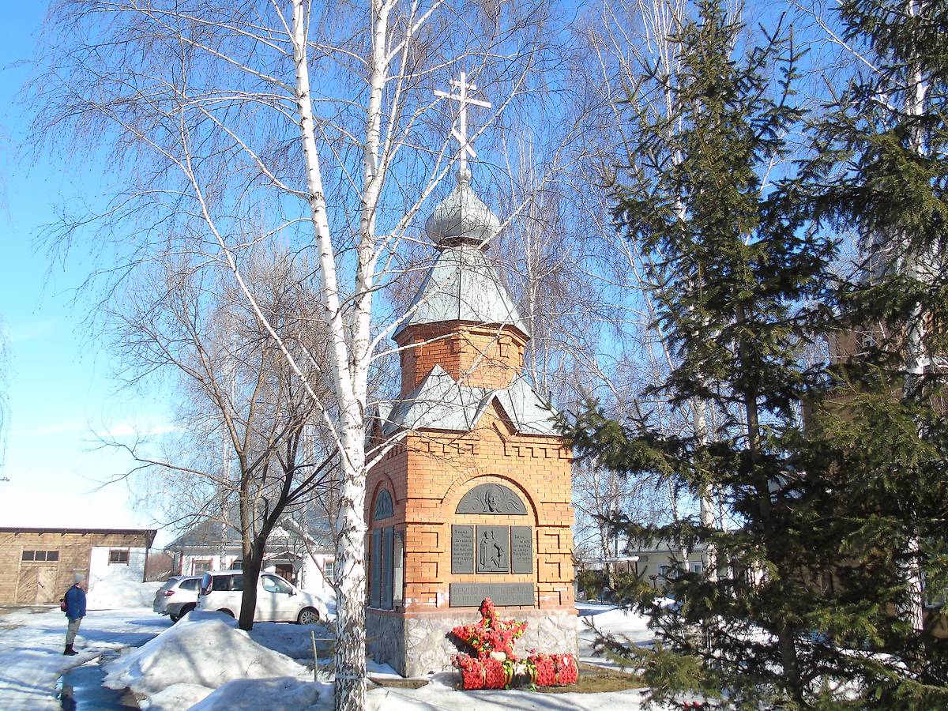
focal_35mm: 29
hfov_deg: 61.7
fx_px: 794
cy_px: 356
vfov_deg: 48.2
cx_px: 474
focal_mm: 5.2
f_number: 3.6
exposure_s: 1/500
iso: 80
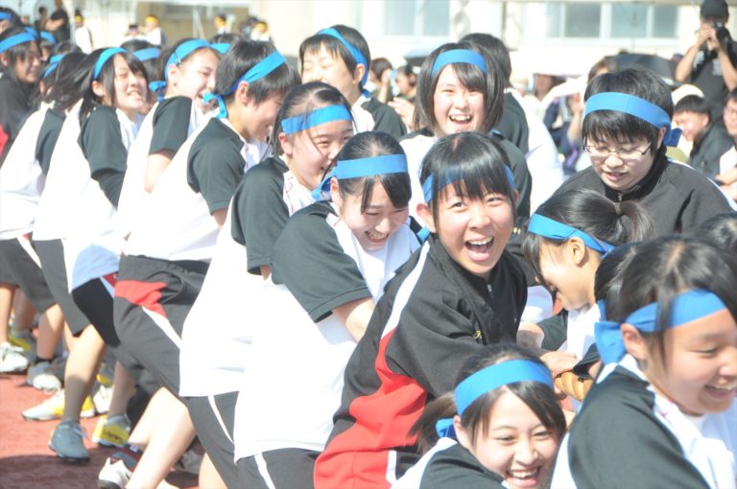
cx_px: 368
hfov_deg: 18.2
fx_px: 2300
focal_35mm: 112
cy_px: 244
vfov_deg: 12.1
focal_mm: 75
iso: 320
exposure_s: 1/640
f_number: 5
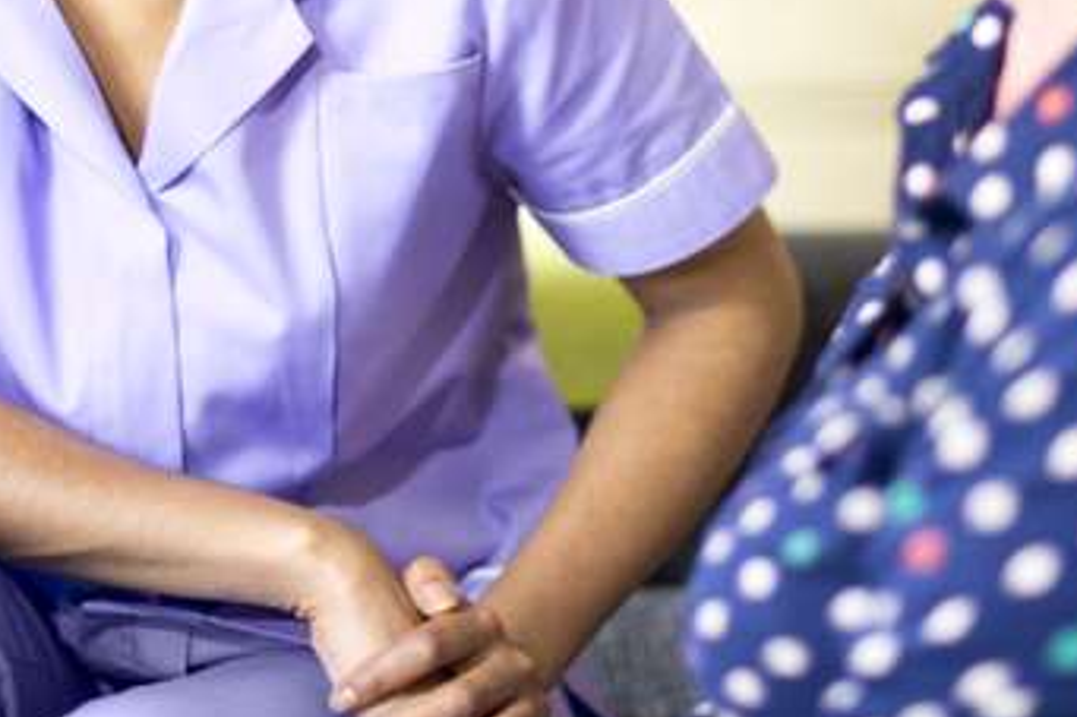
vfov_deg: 12.2
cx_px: 501
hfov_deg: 18.4
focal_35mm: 111
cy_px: -36
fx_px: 3319
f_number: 1.4
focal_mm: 50
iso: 200
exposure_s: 1/80
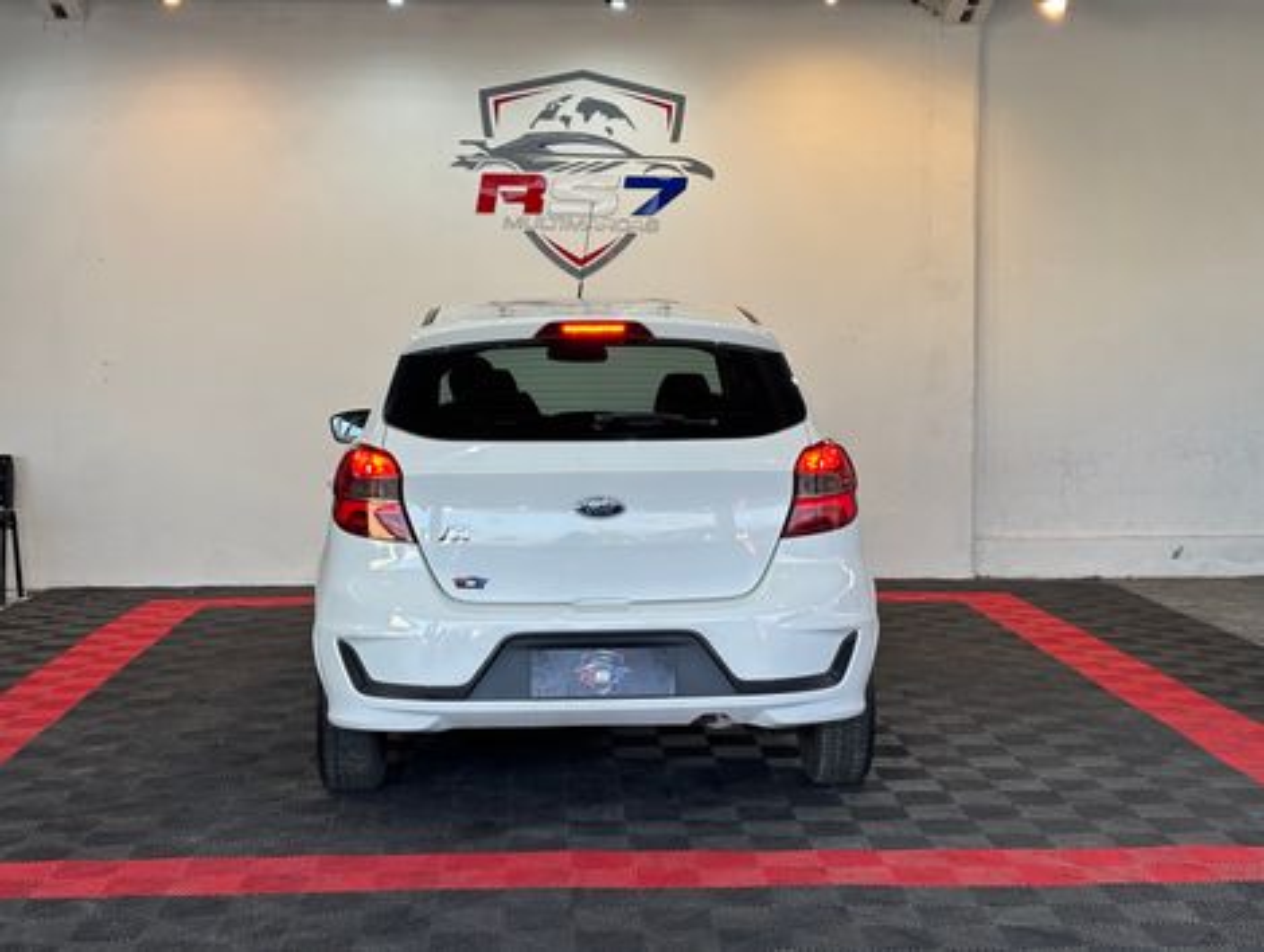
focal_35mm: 52
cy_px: 476
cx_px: 632
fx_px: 1902
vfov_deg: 28.1
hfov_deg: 36.8
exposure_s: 1/180
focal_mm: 5.96
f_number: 1.6
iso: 32
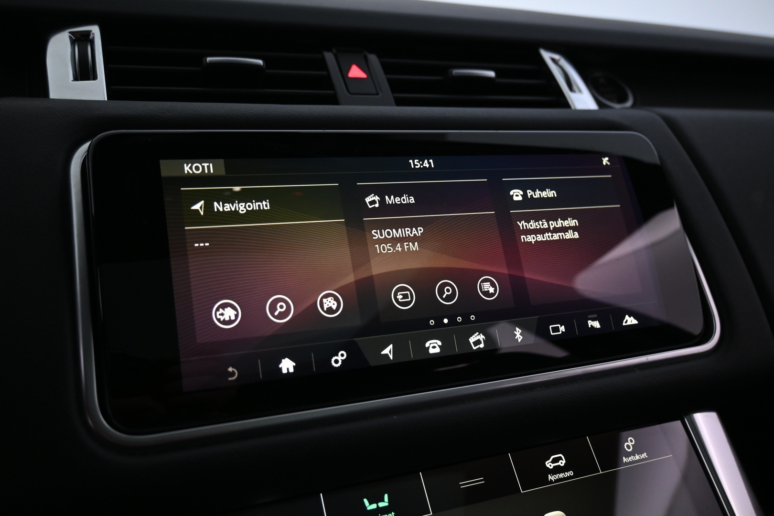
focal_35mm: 32
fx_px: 677
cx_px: 387
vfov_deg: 41.7
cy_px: 258
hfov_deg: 59.5
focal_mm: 21
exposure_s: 1/30
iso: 1000
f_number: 4
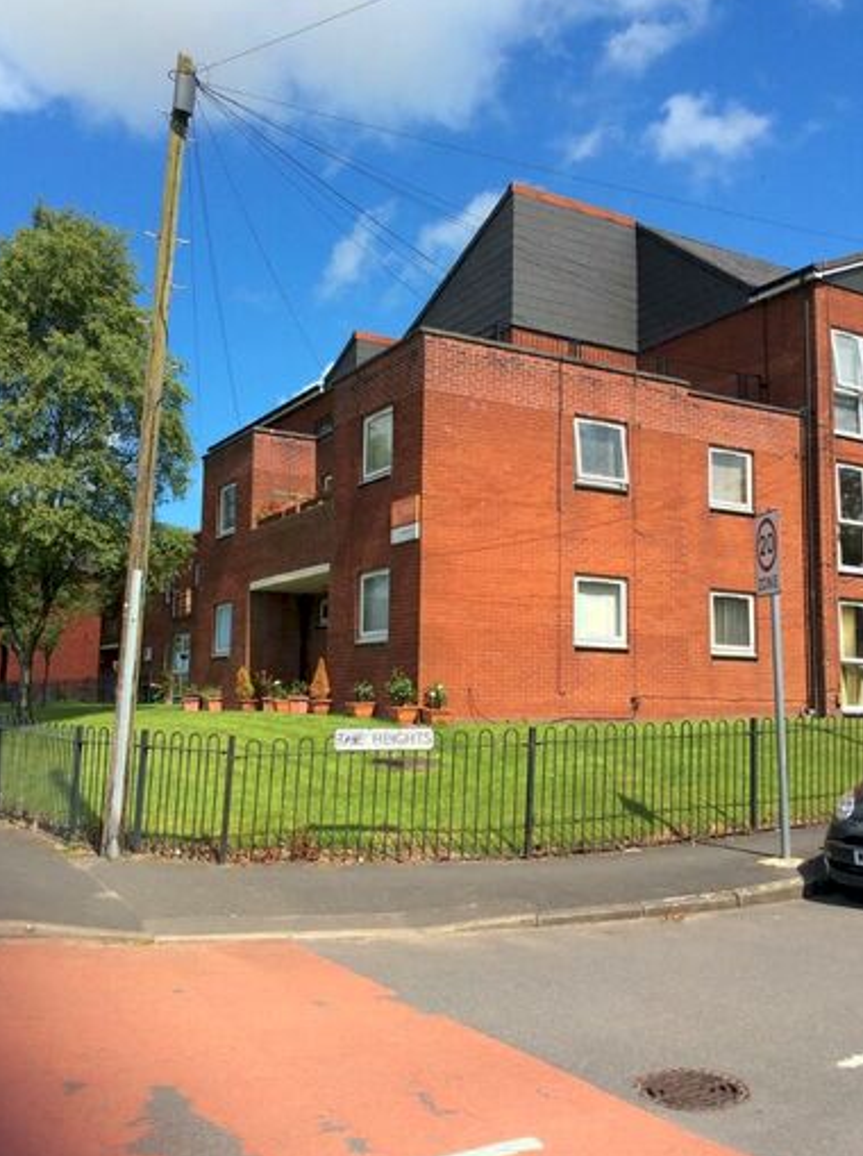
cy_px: 571
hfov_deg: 42.8
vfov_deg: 55.4
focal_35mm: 33
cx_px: 436
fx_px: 1100
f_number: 2.4
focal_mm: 3.3
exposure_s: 1/1059
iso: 32
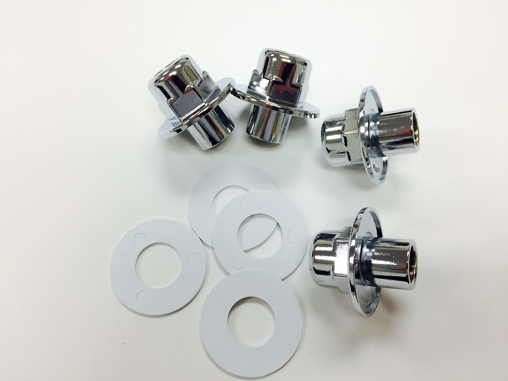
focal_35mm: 29
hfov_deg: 61.7
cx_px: 254
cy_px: 190
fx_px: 426
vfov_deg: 48.2
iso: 32
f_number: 2.2
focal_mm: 4.15
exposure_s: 1/40
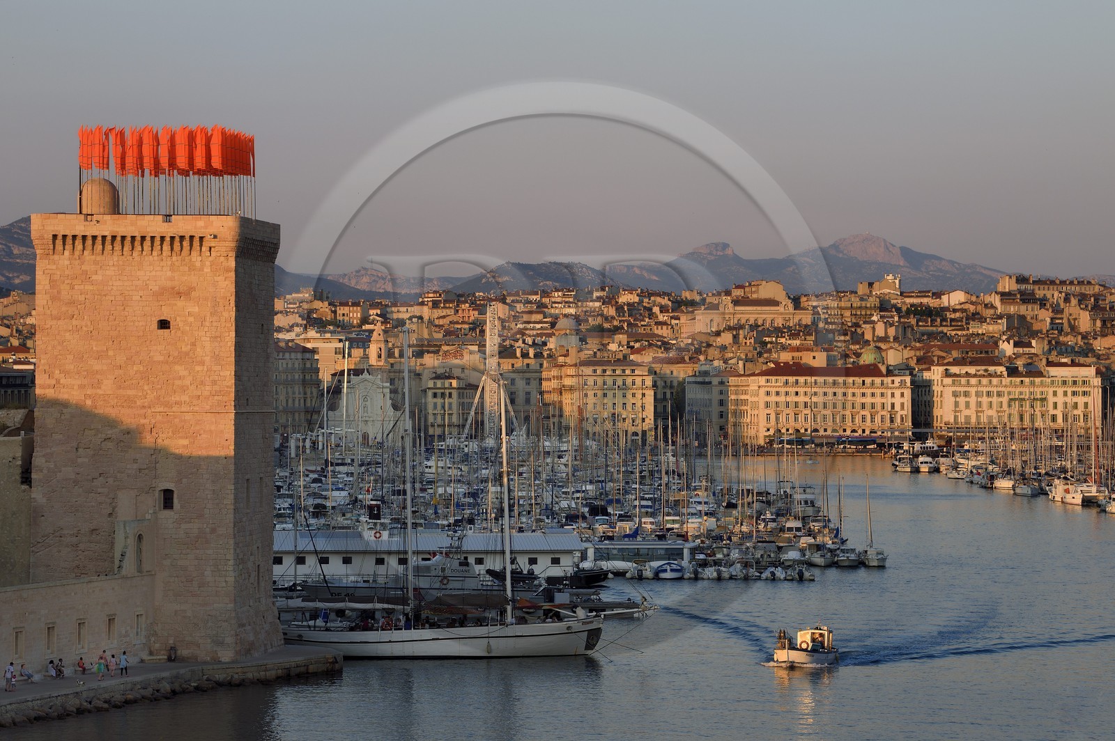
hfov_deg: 15.8
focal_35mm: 130
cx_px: 558
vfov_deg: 10.5
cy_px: 370
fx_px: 4023
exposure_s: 1/320
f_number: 6.3
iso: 200
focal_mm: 130
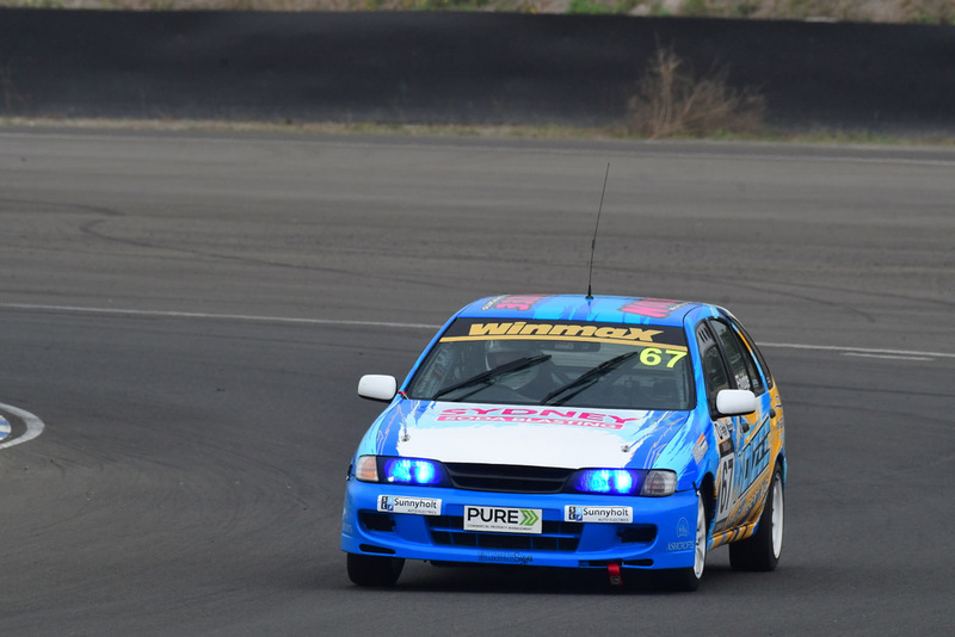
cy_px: 318
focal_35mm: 750
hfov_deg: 2.7
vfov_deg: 1.8
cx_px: 478
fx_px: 19902
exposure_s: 1/640
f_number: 11
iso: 640
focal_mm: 500
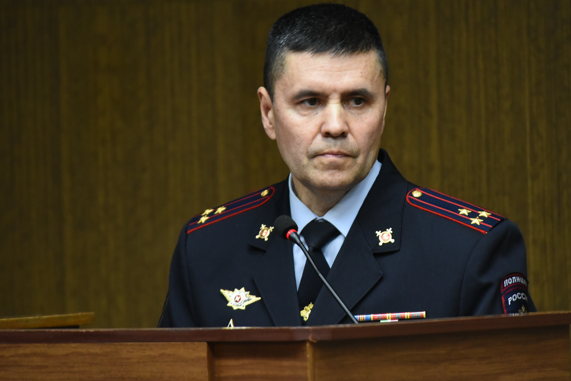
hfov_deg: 4.6
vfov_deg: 3.1
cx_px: 325
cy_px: 170
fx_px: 7044
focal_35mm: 444
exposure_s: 1/125
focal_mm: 360
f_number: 5.3
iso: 4000
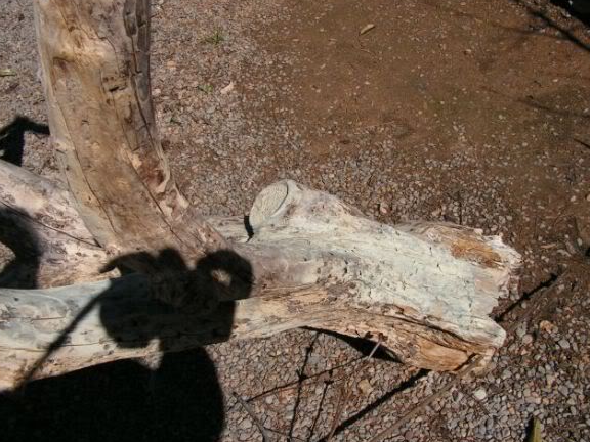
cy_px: 216
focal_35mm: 40
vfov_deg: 36.0
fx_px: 682
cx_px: 311
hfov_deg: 46.8
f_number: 4.8
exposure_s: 1/1250
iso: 64
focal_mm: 6
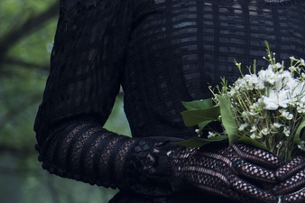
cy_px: -10
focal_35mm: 328
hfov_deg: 6.1
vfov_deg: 4.2
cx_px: 681
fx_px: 2777
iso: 500
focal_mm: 70
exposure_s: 1/320
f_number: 4
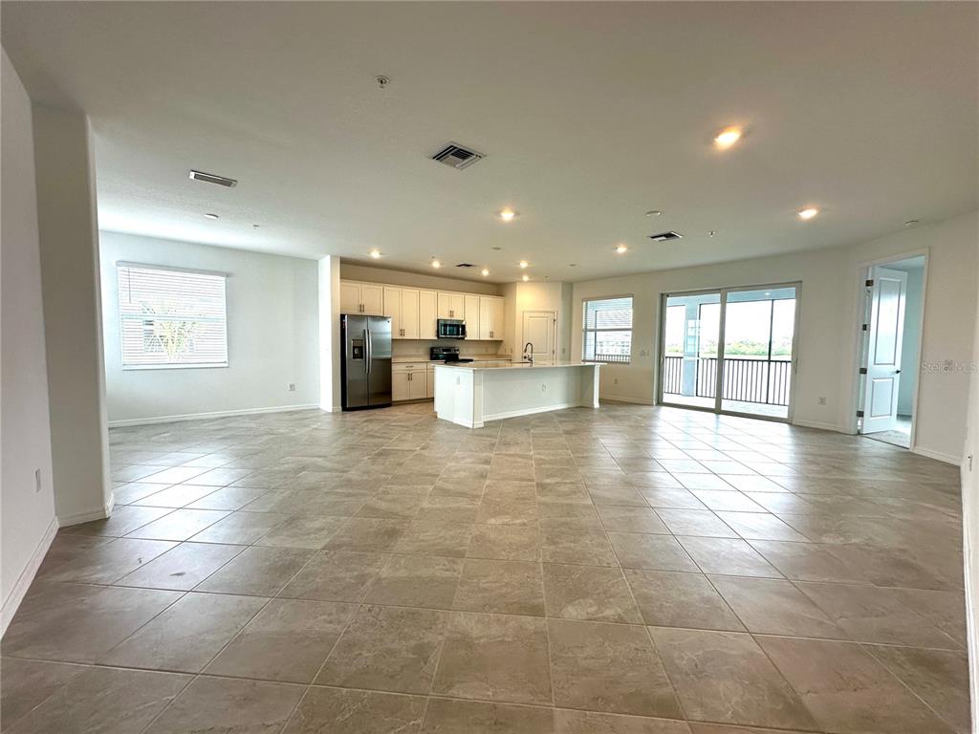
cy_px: 367
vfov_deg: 85.7
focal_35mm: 14
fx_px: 396
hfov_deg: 102.1
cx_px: 490
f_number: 2.2
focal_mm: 2.22
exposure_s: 1/120
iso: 64
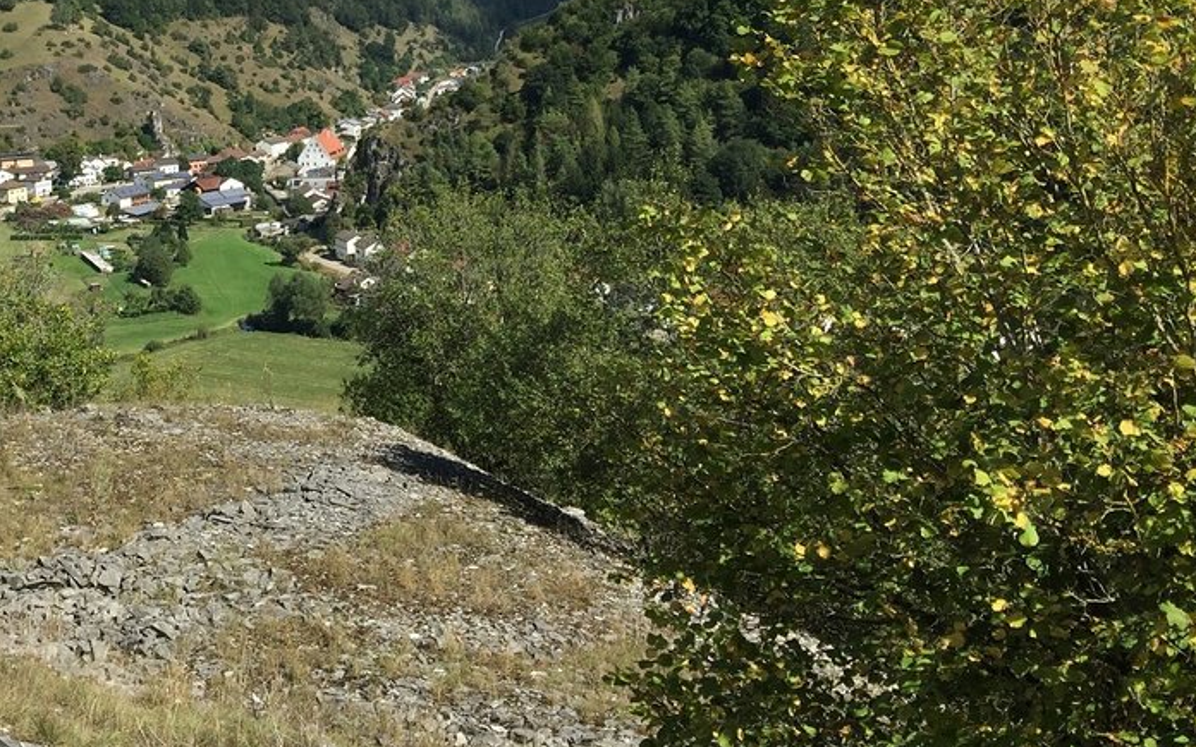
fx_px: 1728
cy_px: 204
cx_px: 175
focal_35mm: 53
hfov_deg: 36.4
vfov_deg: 24.2
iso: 32
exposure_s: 1/1799
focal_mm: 4.15
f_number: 2.2
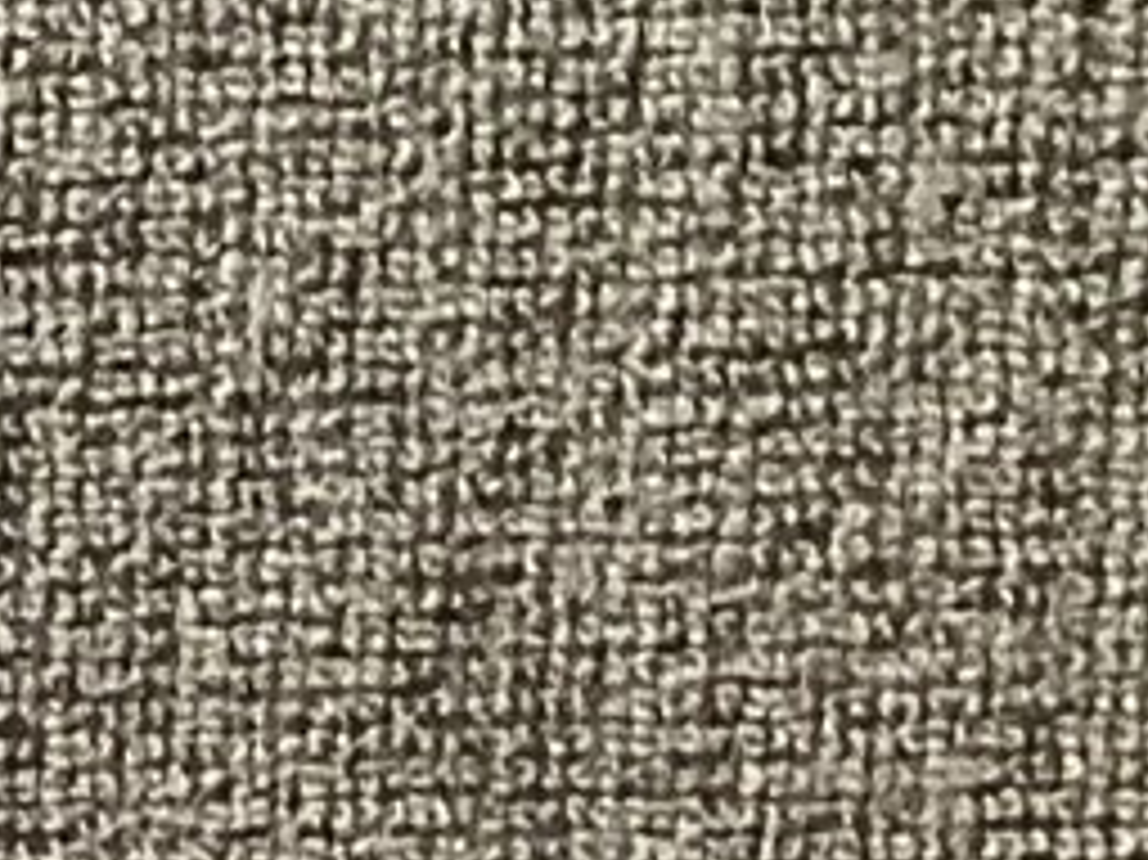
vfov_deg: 7.6
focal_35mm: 184
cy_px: 1871
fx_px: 6099
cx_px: -1587
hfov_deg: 9.6
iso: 400
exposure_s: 1/40
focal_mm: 3.3
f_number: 2.4
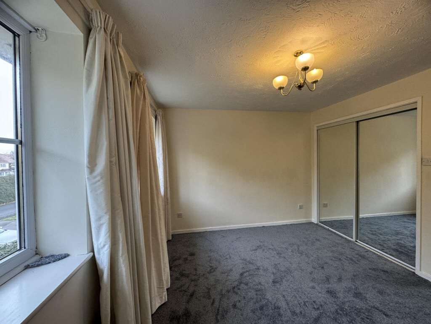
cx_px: 216
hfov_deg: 102.1
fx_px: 174
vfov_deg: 85.7
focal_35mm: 14
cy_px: 162
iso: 200
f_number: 2.2
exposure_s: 1/99
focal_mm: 2.22
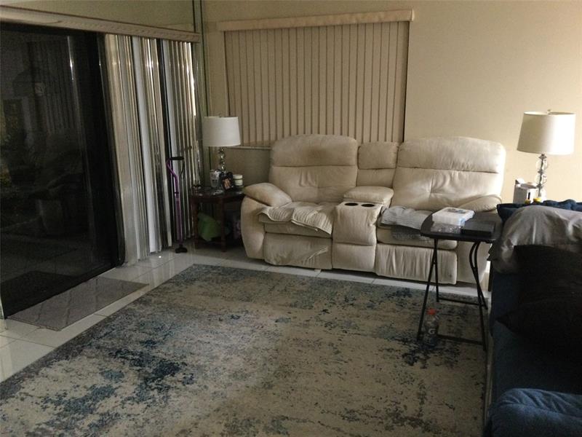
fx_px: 521
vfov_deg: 45.4
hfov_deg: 58.4
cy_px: 218
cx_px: 291
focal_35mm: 31
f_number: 2.4
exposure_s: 1/15
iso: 400
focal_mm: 3.3
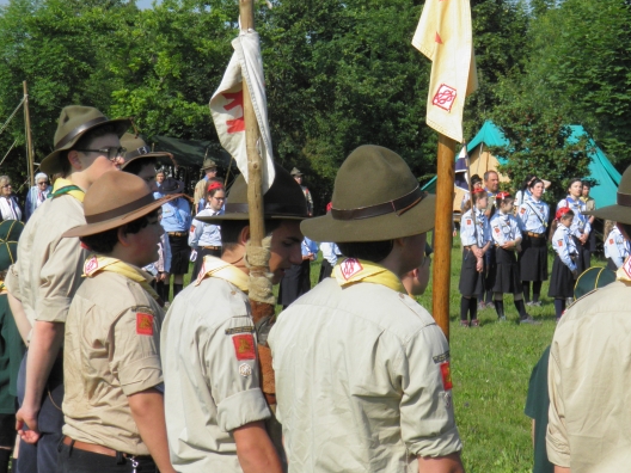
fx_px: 1713
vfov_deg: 15.7
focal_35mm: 94
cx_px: 397
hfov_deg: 20.8
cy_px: 134
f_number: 3.8
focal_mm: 11.2
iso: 50
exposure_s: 1/800
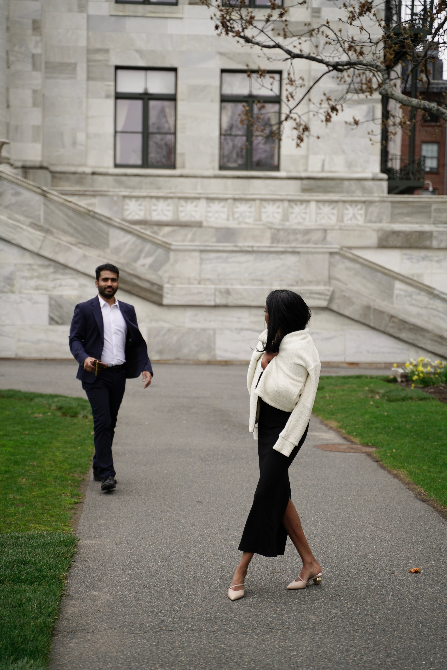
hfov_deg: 18.2
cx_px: 224
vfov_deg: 27.0
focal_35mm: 75
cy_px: 335
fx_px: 1396
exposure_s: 1/1000
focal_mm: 75
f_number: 2.8
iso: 100
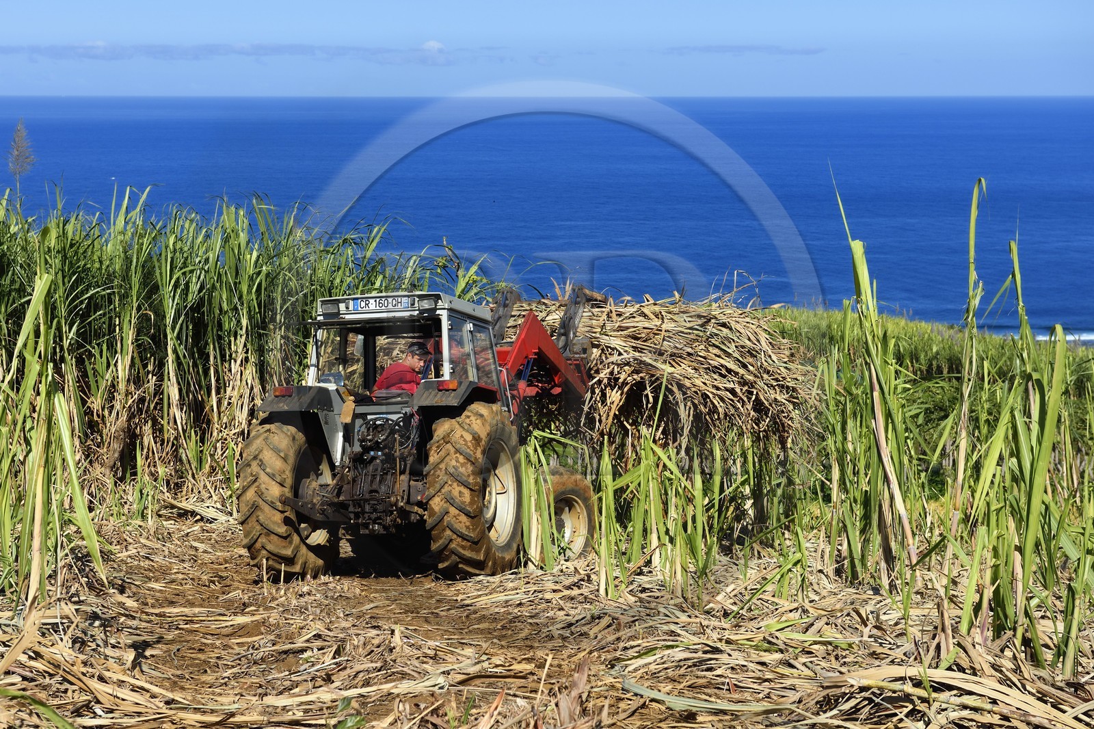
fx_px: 2127
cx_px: 547
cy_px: 364
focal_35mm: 70
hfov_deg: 28.8
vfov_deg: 19.4
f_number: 9
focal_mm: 70
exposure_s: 1/500
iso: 200
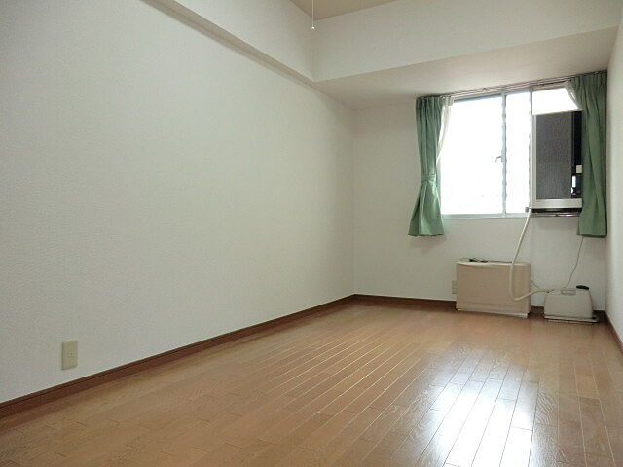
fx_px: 432
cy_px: 234
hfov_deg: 71.6
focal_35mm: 24
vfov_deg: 56.8
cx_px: 312
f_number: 3.2
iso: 200
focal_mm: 4.3
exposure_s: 1/60
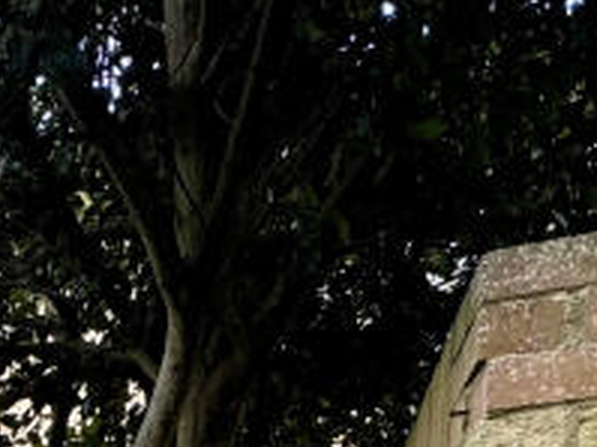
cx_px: -303
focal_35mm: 72
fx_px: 1241
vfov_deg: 14.8
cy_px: 1002
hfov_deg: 22.2
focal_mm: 2.22
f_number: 2.2
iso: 50
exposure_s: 1/99
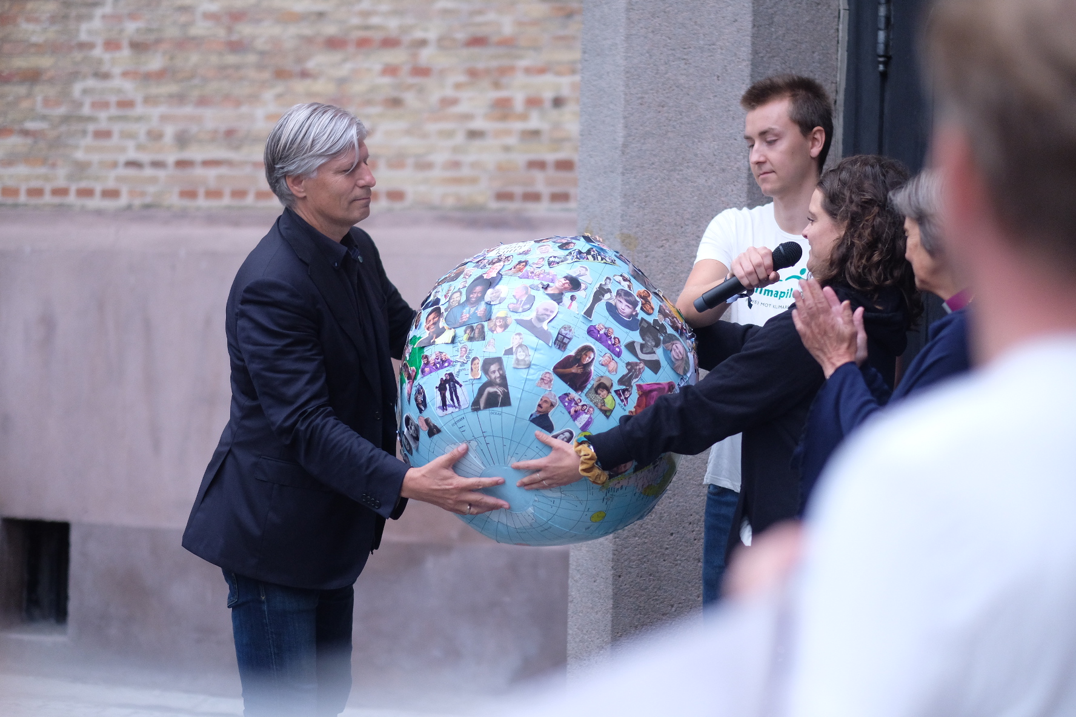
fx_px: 2510
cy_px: 358
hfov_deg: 24.2
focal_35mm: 84
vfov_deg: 16.3
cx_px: 538
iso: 1250
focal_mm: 56
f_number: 1.2
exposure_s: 1/6400
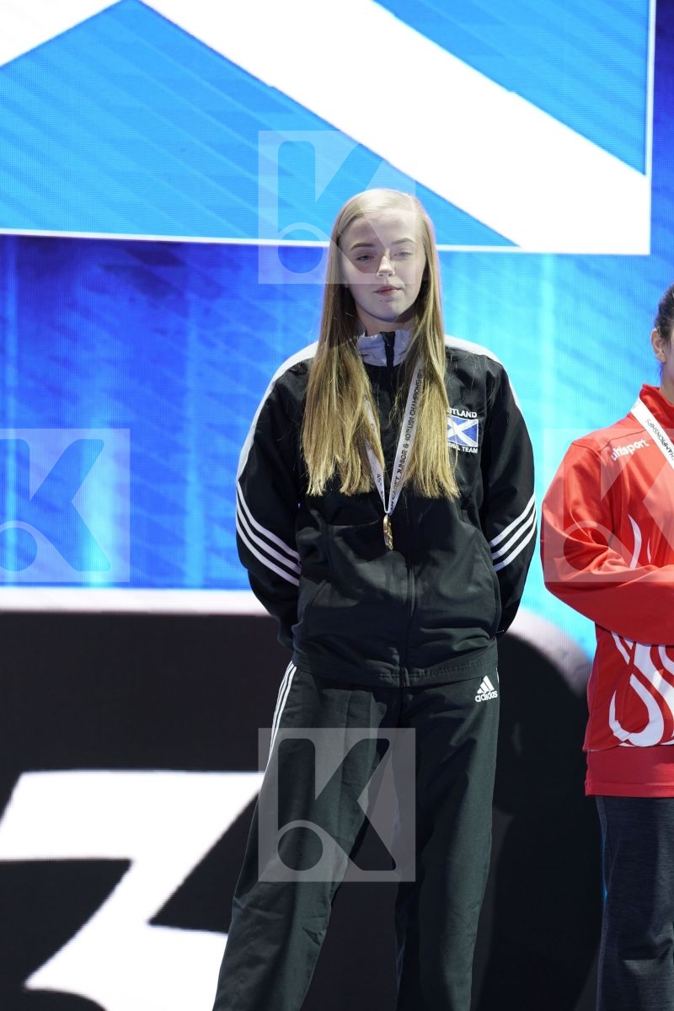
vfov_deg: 10.3
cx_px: 337
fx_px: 5616
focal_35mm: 200
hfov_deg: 6.9
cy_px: 506
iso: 640
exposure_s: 1/250
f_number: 2.8
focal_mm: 200
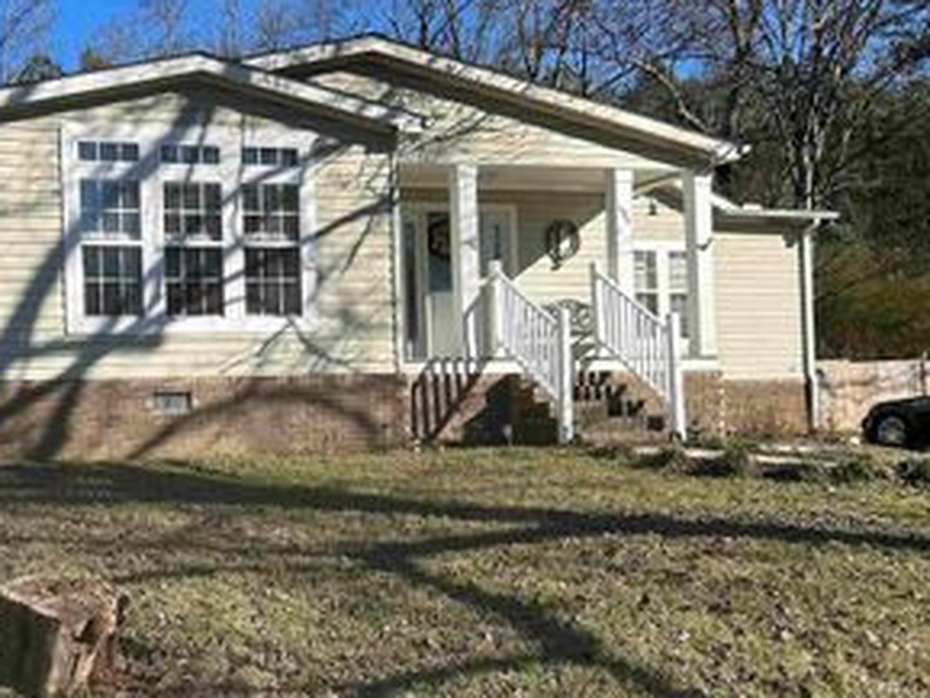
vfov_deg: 32.2
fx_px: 1209
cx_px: 145
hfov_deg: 39.8
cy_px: 359
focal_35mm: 45
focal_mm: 5.7
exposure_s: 1/2695
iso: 50
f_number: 1.5
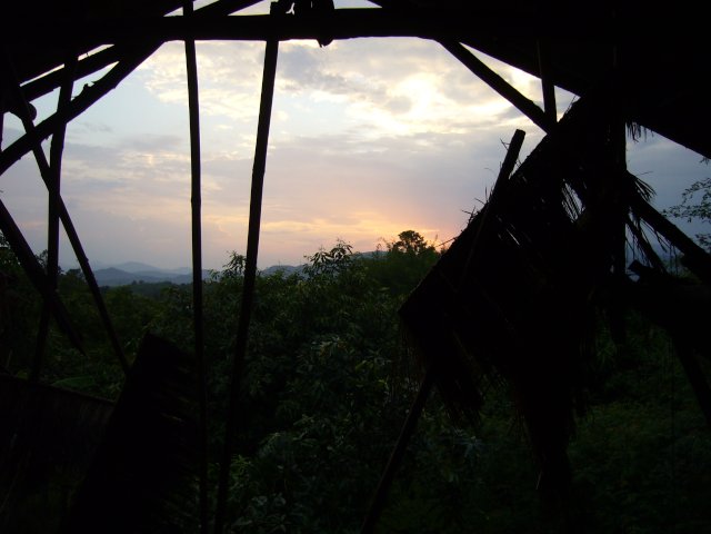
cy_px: 267
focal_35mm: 35
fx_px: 719
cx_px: 356
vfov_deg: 40.7
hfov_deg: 52.6
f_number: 2.8
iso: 100
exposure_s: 1/160
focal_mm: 5.8
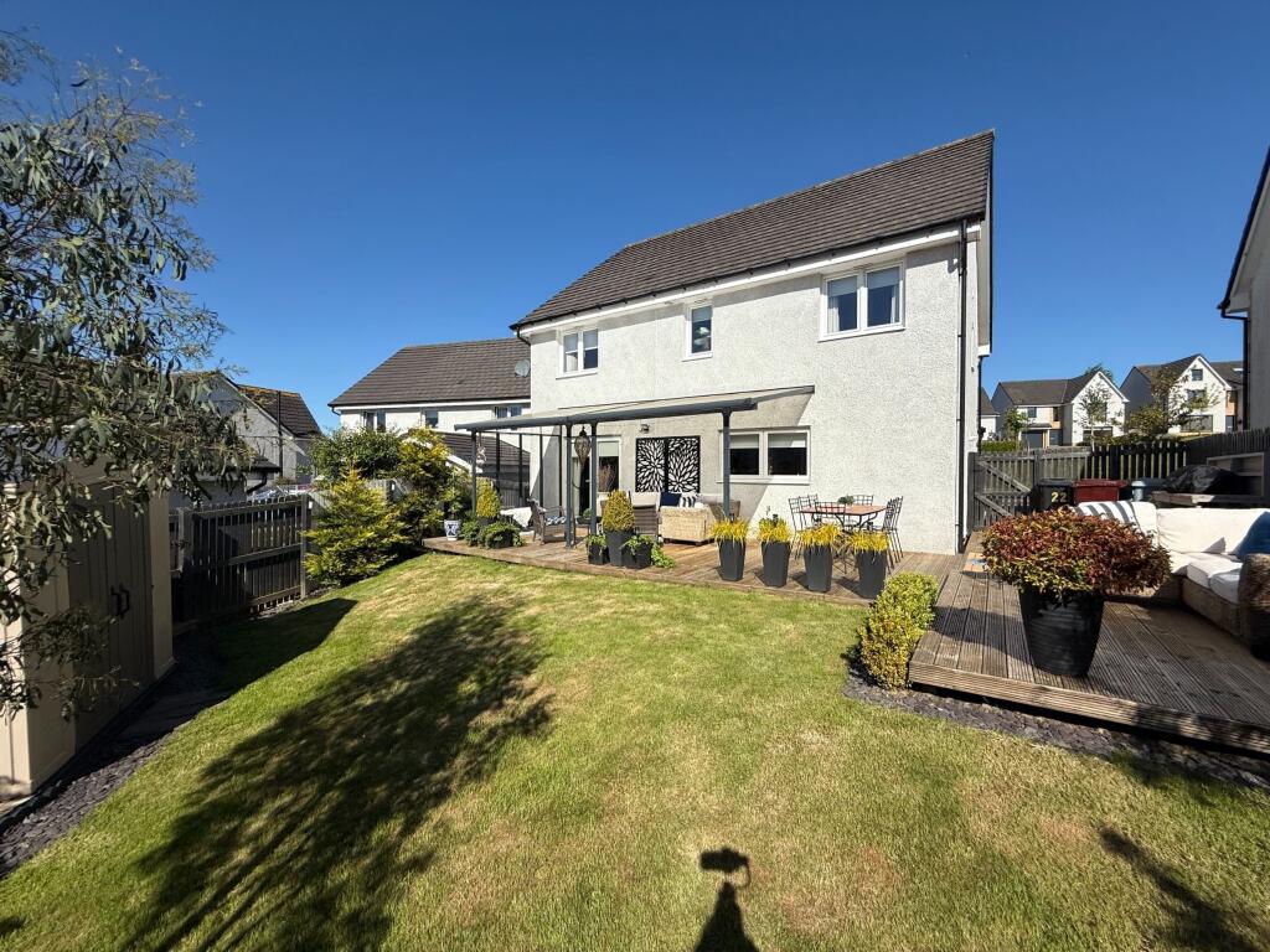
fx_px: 514
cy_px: 476
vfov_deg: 85.7
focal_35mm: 14
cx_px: 635
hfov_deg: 102.1
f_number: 2.2
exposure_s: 1/4149
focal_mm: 2.22
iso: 50
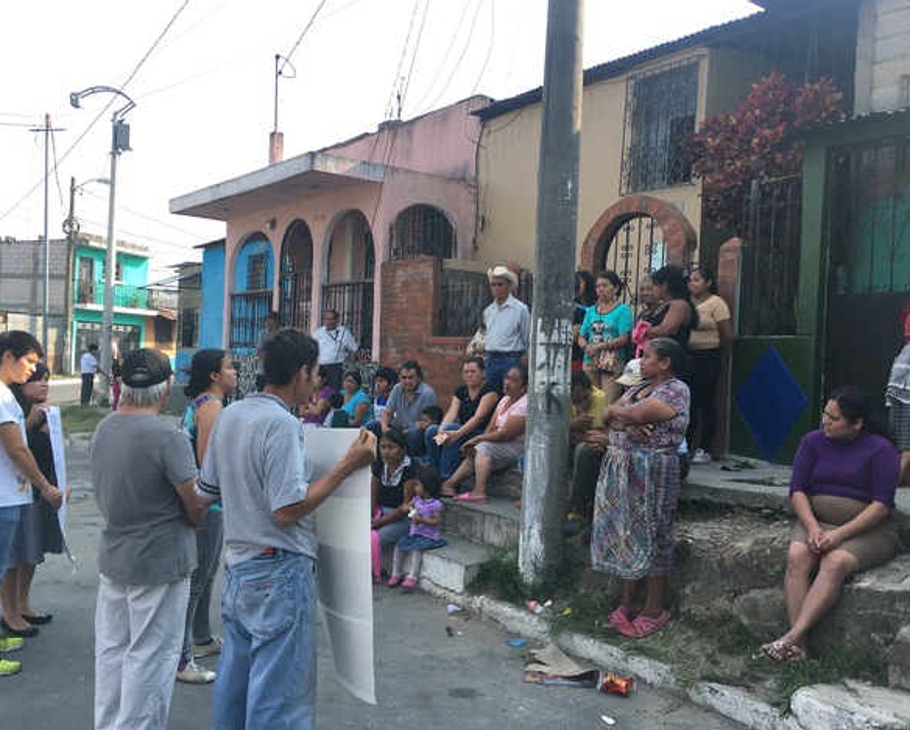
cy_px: 371
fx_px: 835
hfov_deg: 57.1
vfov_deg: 47.2
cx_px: 458
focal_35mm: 31
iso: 25
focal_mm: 4.15
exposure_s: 1/427
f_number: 2.2
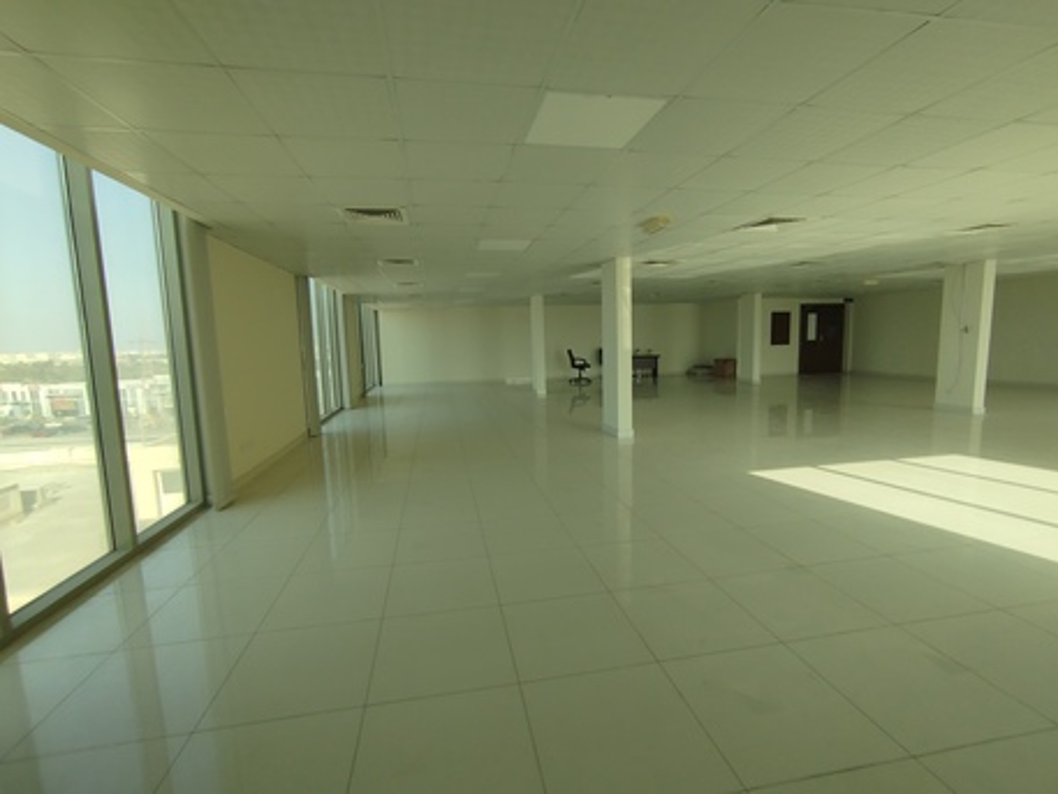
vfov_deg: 81.8
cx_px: 529
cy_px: 397
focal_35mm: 15
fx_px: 459
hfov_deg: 98.2
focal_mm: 1.65
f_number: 2.2
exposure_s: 1/221
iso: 50
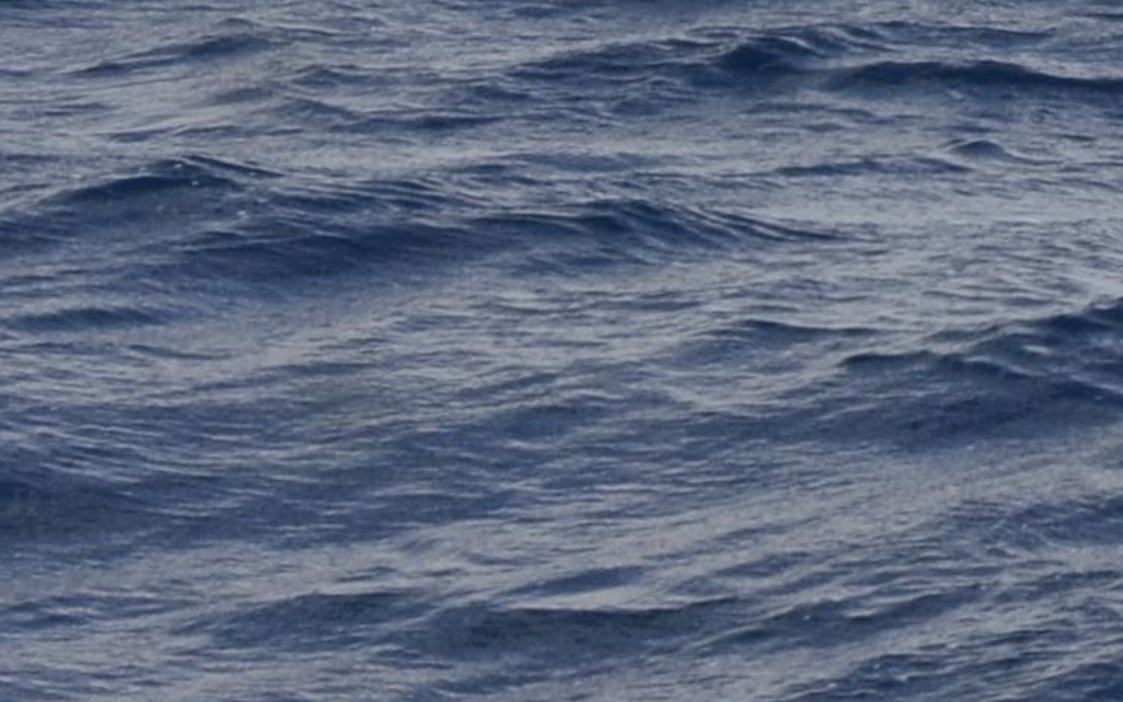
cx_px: 3209
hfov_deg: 4.0
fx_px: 15483
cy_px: -1079
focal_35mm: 506
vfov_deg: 2.6
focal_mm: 50
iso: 250
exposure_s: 1/640
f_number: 13
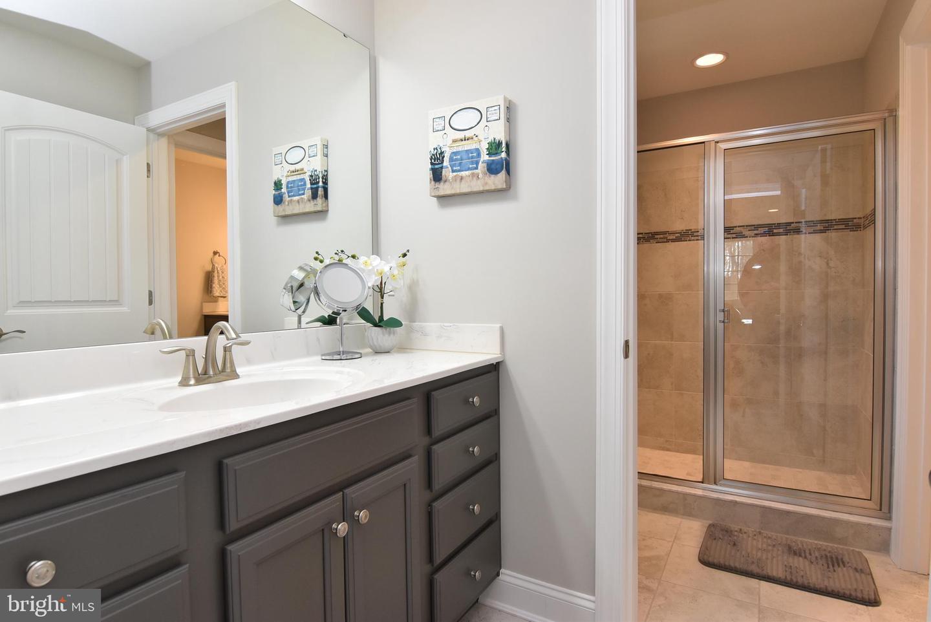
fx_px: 466
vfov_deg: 67.5
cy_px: 311
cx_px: 466
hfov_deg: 90.0
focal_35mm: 18
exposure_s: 1/50
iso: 800
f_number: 7.1
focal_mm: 12
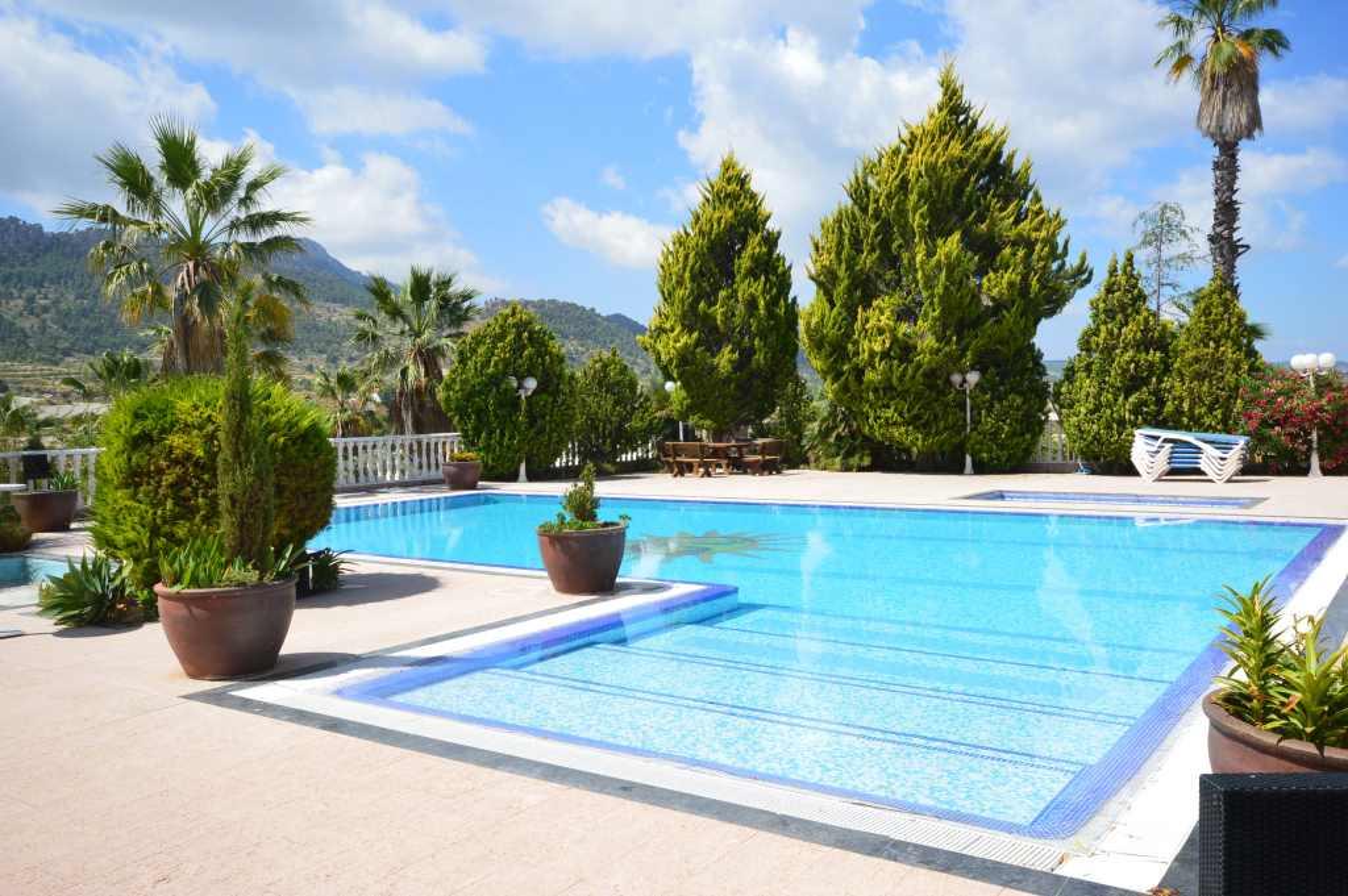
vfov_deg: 43.5
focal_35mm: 30
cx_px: 674
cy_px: 448
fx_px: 1122
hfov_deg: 62.0
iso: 400
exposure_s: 1/400
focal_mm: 20
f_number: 11
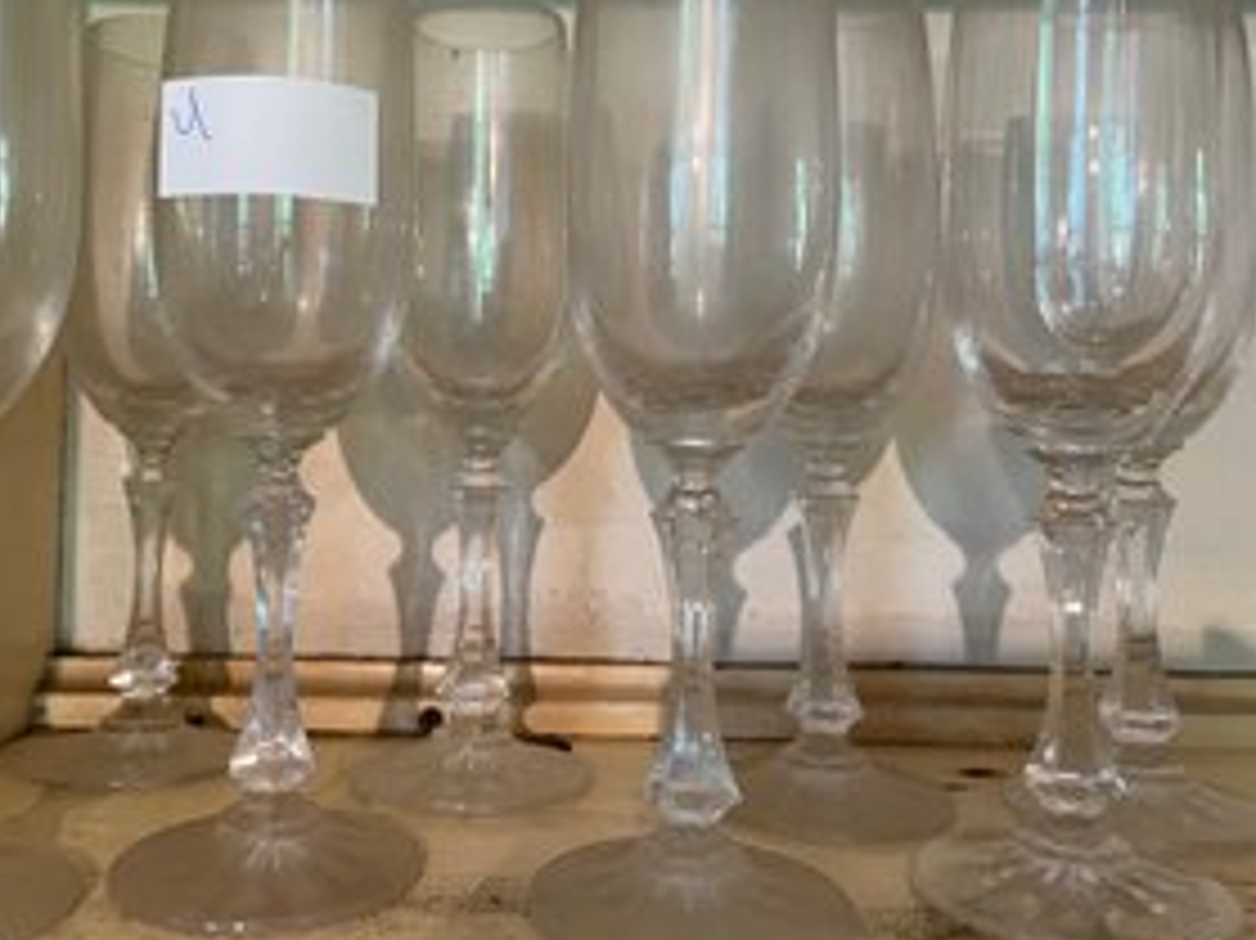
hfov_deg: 56.7
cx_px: 551
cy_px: 376
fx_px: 1161
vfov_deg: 43.9
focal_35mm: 32
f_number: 1.6
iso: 500
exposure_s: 1/60
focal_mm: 5.1
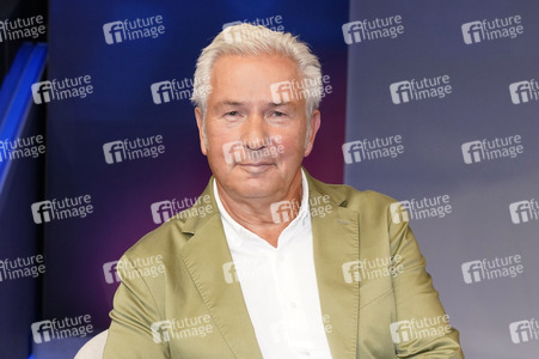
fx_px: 569
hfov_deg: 50.7
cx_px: 270
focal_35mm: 38
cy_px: 180
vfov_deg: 35.0
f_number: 5
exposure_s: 1/160
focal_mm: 38
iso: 2000
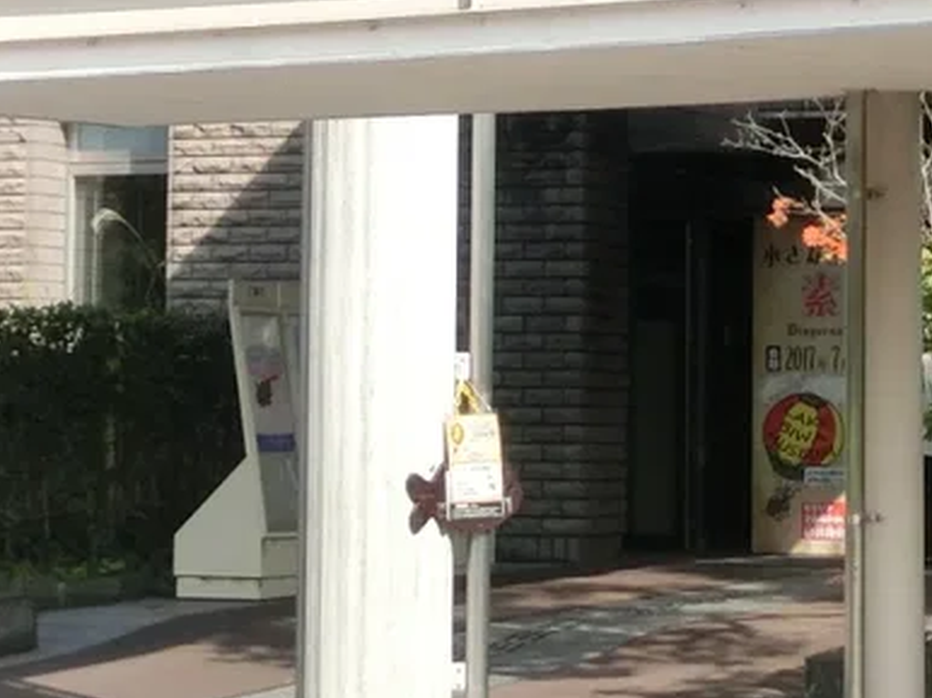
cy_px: 27
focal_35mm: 166
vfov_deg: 8.9
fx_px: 4467
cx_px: 570
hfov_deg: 11.9
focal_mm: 7.15
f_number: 4
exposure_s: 1/400
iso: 80
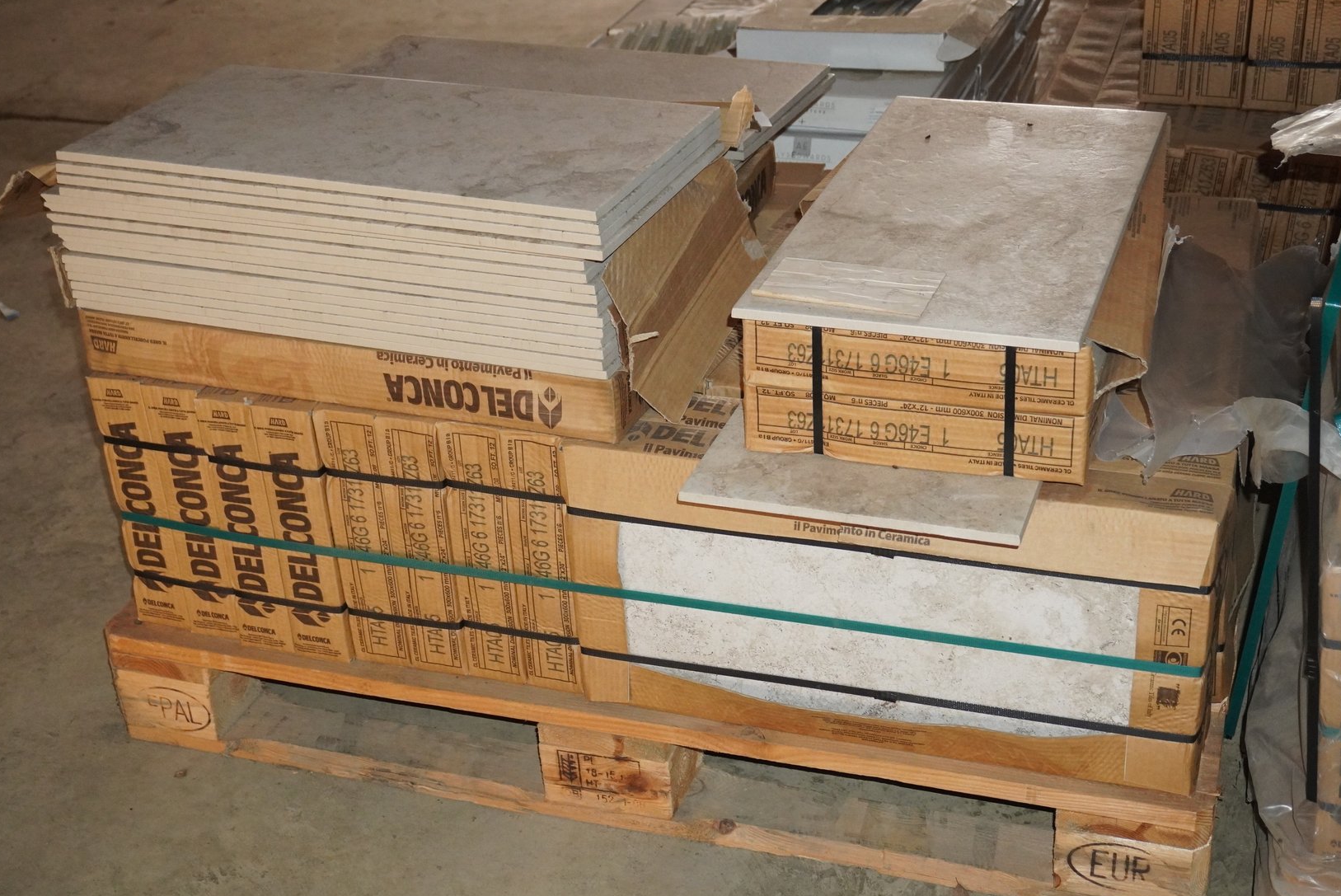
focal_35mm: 47
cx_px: 668
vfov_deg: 28.7
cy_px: 461
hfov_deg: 41.9
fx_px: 1752
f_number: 5
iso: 3200
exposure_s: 1/160
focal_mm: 30
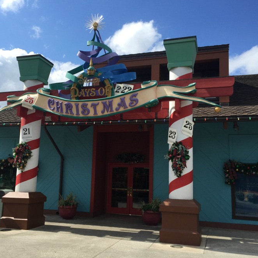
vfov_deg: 47.2
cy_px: 130
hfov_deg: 47.1
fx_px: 295
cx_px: 113
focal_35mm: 35
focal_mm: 4.15
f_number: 2.2
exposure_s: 1/1647
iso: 32
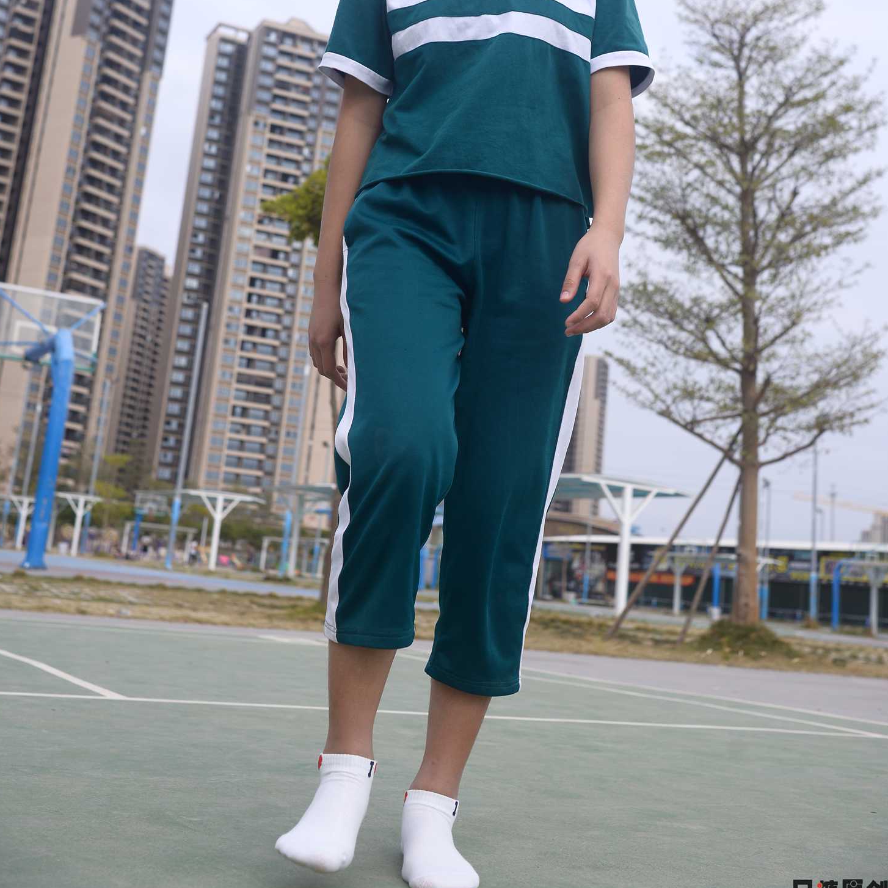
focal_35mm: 46
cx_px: 441
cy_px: 243
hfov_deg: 36.8
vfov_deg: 36.1
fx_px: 1335
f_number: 6.3
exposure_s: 1/640
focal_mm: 35
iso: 160
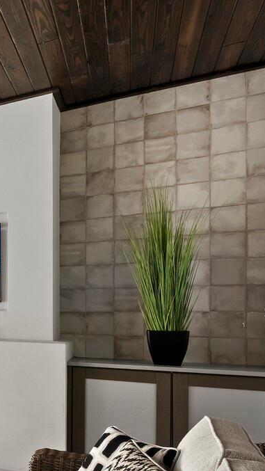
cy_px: 312
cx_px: -226
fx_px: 450
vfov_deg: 54.2
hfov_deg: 20.8
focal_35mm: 36
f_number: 11
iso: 320
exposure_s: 1/8
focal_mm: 7
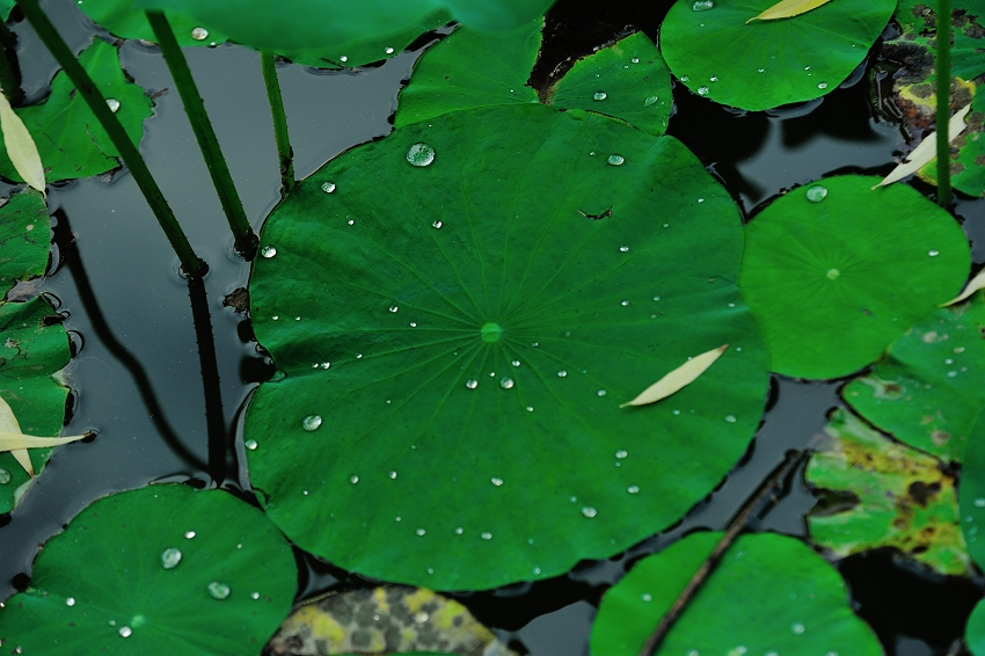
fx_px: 3282
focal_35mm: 120
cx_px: 492
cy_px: 328
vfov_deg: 11.4
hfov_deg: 17.1
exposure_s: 1/250
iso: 200
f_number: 4
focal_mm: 120
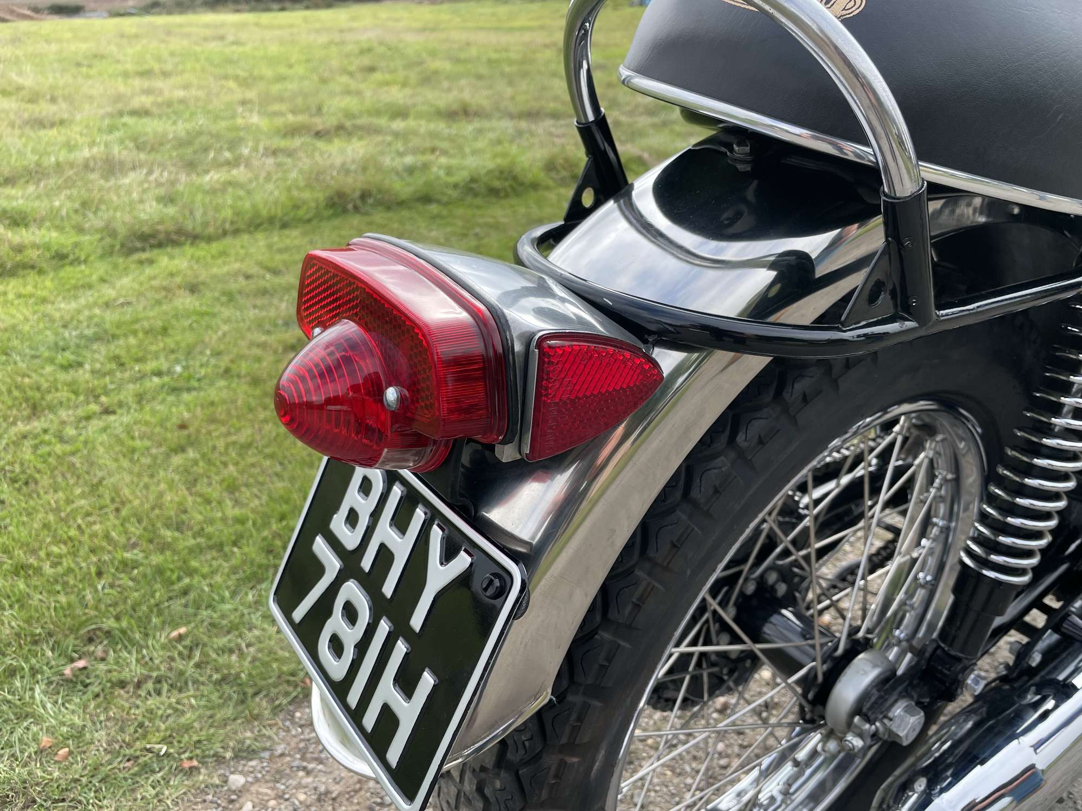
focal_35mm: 26
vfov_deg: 53.1
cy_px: 406
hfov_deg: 67.3
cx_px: 541
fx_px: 813
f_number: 1.6
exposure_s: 1/947
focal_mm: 4.2
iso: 32
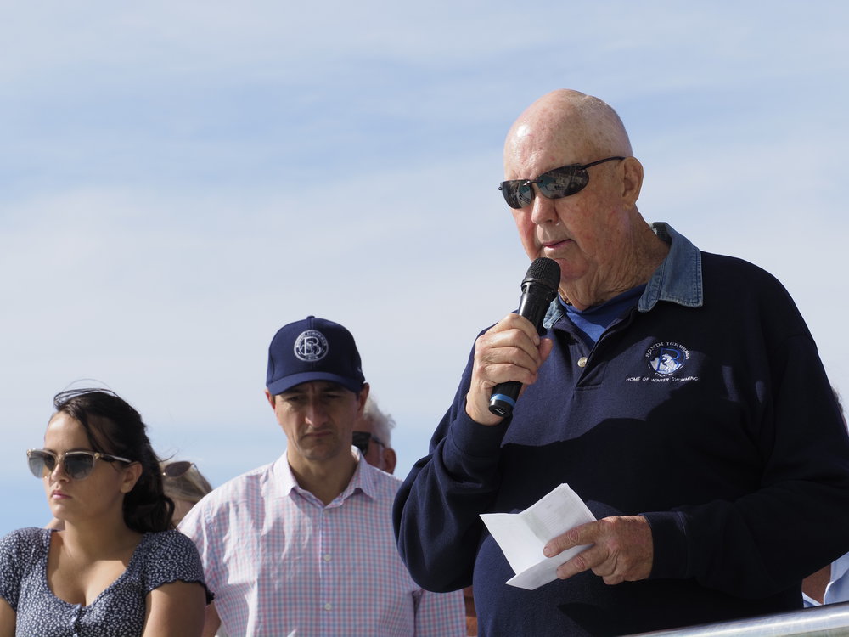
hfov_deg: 9.9
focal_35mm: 200
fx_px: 4905
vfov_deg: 7.4
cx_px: 424
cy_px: 318
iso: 200
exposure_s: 1/320
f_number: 10
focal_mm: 100
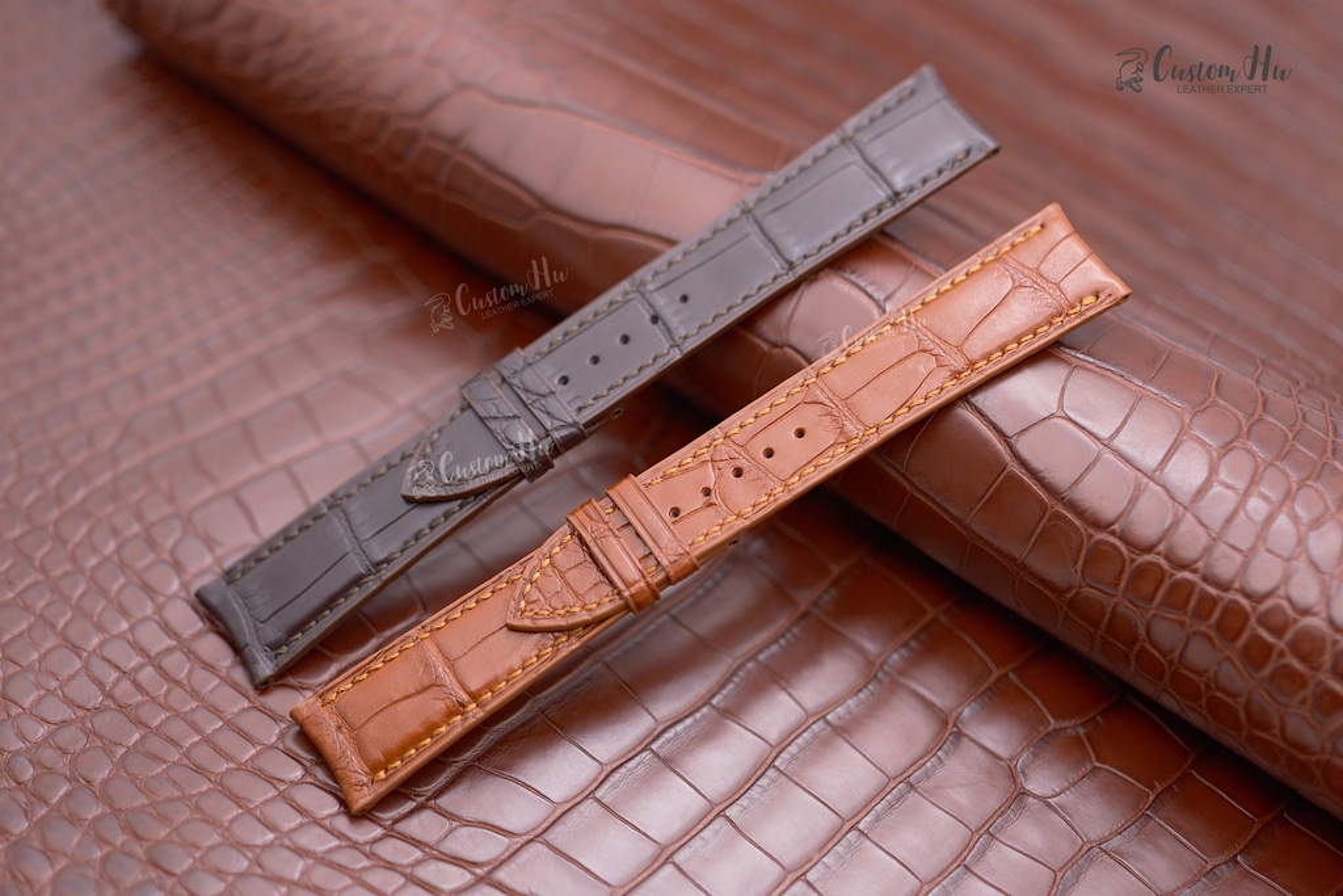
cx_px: 672
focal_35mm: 50
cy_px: 448
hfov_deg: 39.6
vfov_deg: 27.0
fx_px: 1865
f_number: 1.4
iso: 160
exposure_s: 1/220
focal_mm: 33
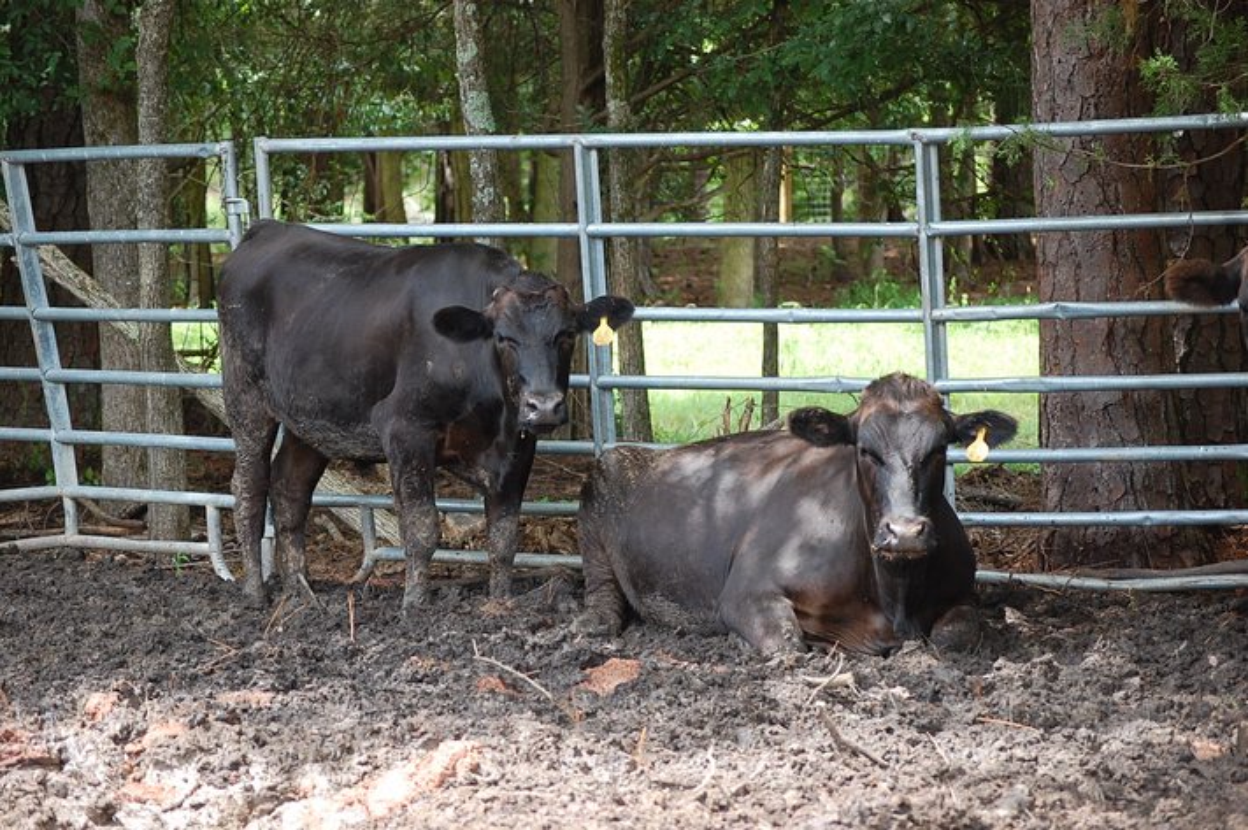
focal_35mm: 120
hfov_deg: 17.1
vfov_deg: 11.4
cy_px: 415
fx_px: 4157
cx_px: 624
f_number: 4.5
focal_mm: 80
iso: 400
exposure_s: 1/250
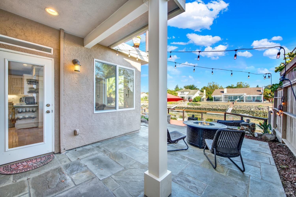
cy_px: 98
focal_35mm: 14
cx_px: 148
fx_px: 115
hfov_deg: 104.2
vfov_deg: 81.3
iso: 100
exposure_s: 1/15
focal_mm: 14
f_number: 14
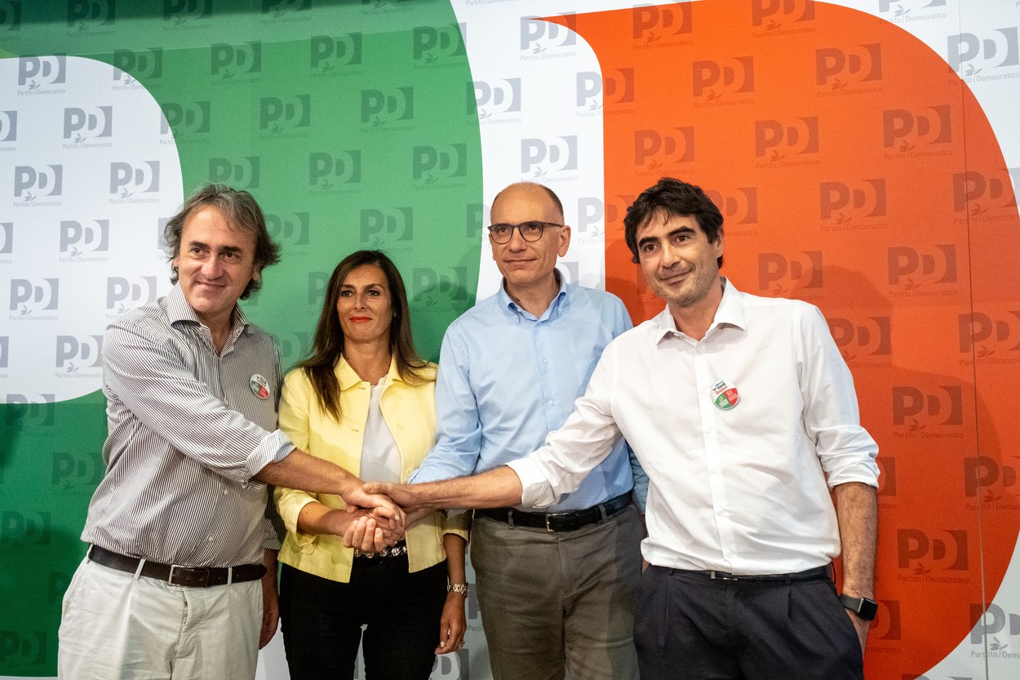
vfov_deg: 41.1
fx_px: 906
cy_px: 340
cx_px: 510
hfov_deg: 58.7
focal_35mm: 32
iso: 4000
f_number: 4.5
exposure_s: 1/400
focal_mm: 21.3
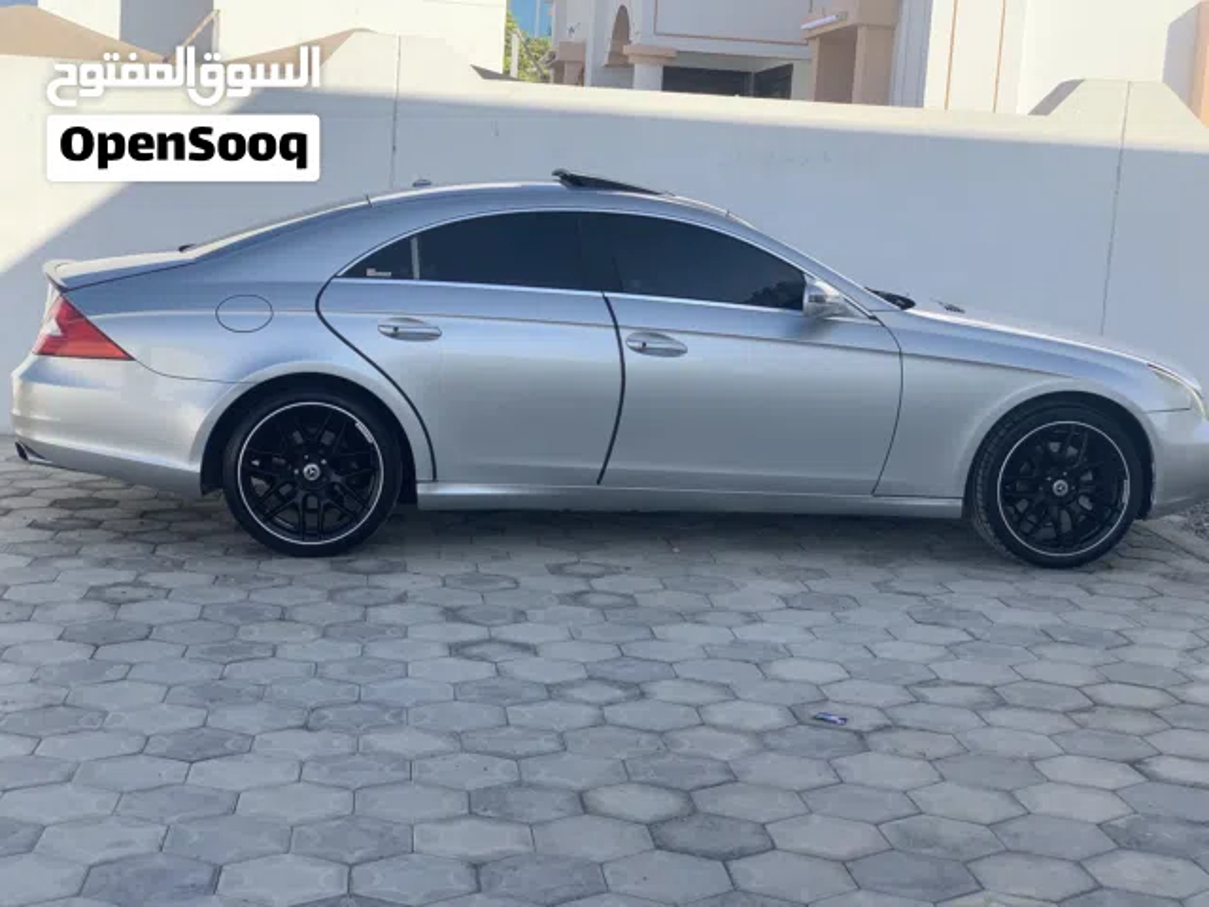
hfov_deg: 36.8
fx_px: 1816
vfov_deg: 28.0
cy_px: 454
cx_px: 604
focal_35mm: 52
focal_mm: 6
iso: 16
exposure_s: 1/737
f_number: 2.4
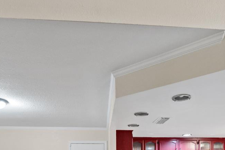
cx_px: 116
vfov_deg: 34.9
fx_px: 200
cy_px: 168
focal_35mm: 32
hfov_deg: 58.7
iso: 3200
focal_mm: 14
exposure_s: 1/160
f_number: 2.8
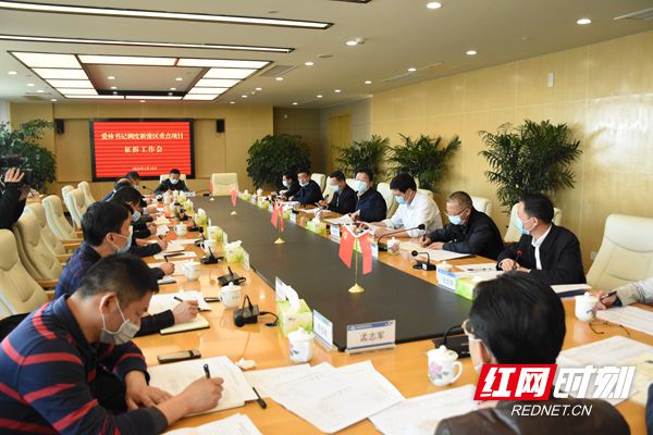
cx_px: 326
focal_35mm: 27
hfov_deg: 67.4
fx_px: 490
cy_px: 218
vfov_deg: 47.9
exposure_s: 1/400
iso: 2500
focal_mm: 18
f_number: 4.5
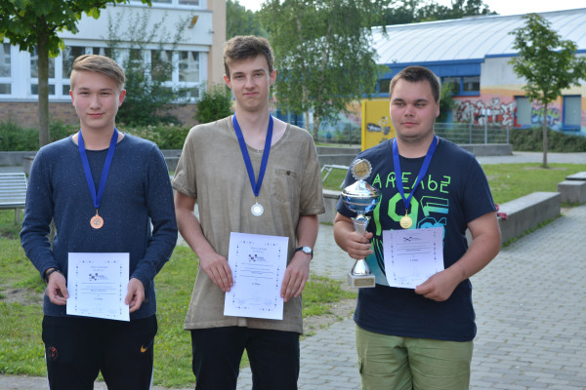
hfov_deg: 29.2
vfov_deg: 19.7
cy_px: 195
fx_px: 1123
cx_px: 293
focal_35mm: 69
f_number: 7.1
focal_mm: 46
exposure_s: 1/200
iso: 200
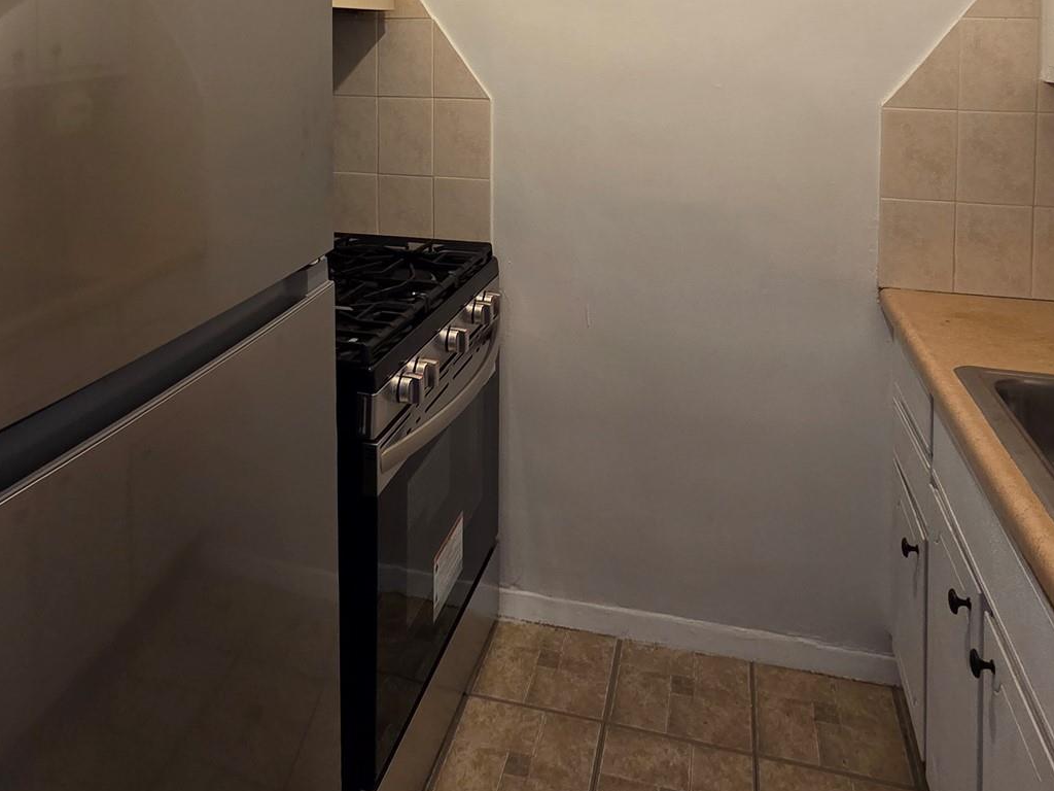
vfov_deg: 46.6
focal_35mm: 26
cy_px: 48
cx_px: 505
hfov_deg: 67.3
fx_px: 792
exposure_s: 1/60
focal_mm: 2.2
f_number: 2.2
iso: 200
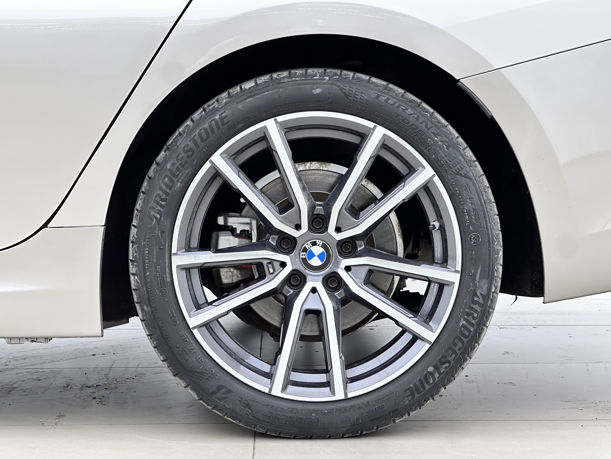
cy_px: 230
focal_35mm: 77
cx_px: 306
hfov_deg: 25.3
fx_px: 1359
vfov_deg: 19.1
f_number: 2.8
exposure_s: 1/100
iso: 125
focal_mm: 9
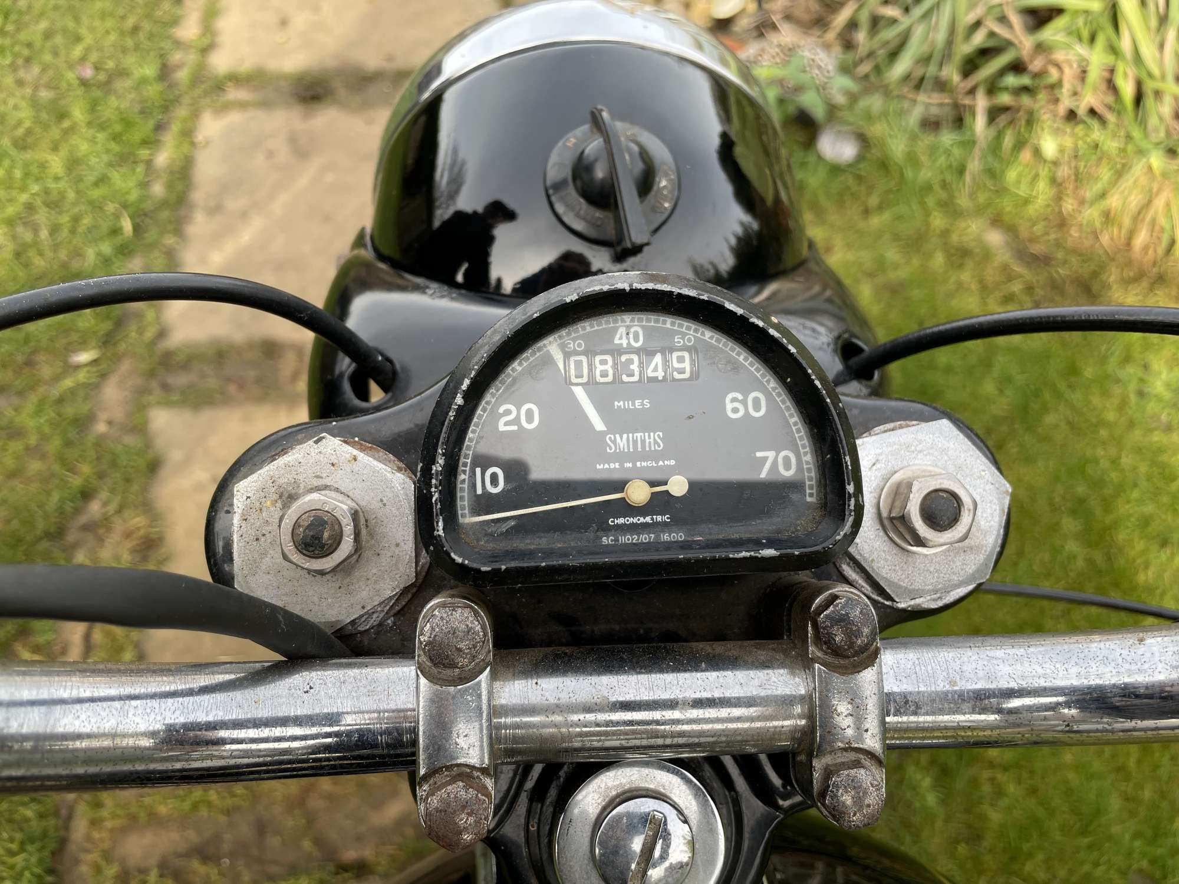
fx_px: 886
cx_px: 590
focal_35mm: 26
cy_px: 442
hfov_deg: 67.3
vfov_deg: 53.1
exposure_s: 1/282
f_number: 1.6
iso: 32
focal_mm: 4.2
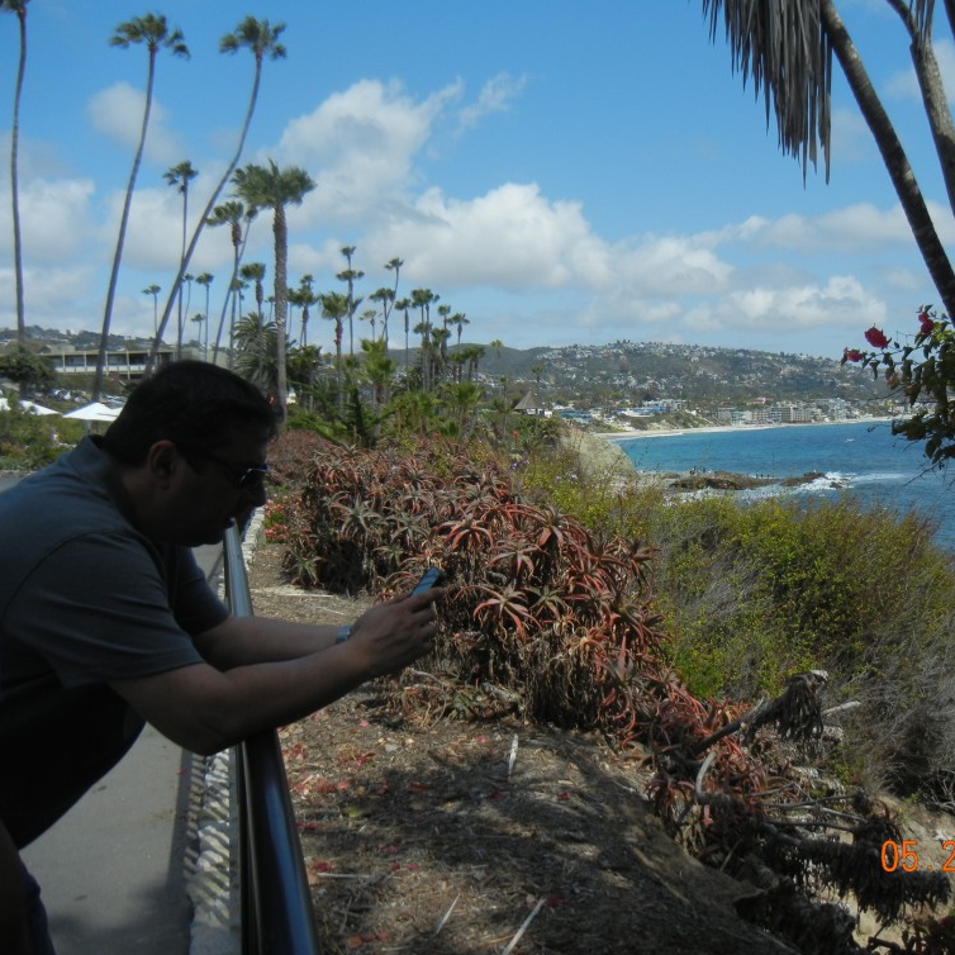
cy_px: 471
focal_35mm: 36
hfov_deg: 45.4
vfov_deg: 46.0
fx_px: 1124
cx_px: 631
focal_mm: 5.4
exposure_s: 1/584
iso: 160
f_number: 7
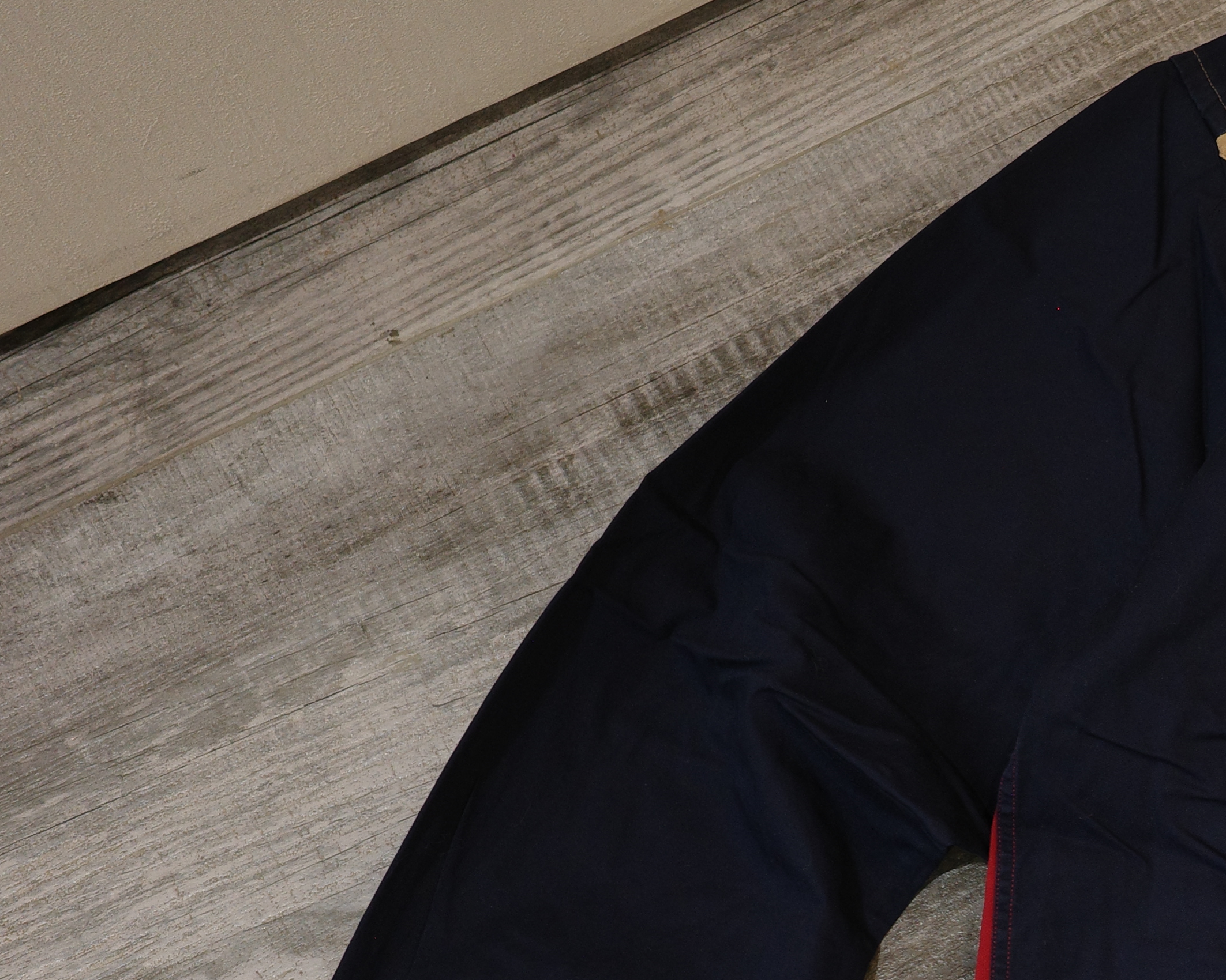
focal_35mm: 106
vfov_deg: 14.3
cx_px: 1726
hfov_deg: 16.8
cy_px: 930
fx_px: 3846
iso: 400
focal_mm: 26
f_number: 3.2
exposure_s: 1/13
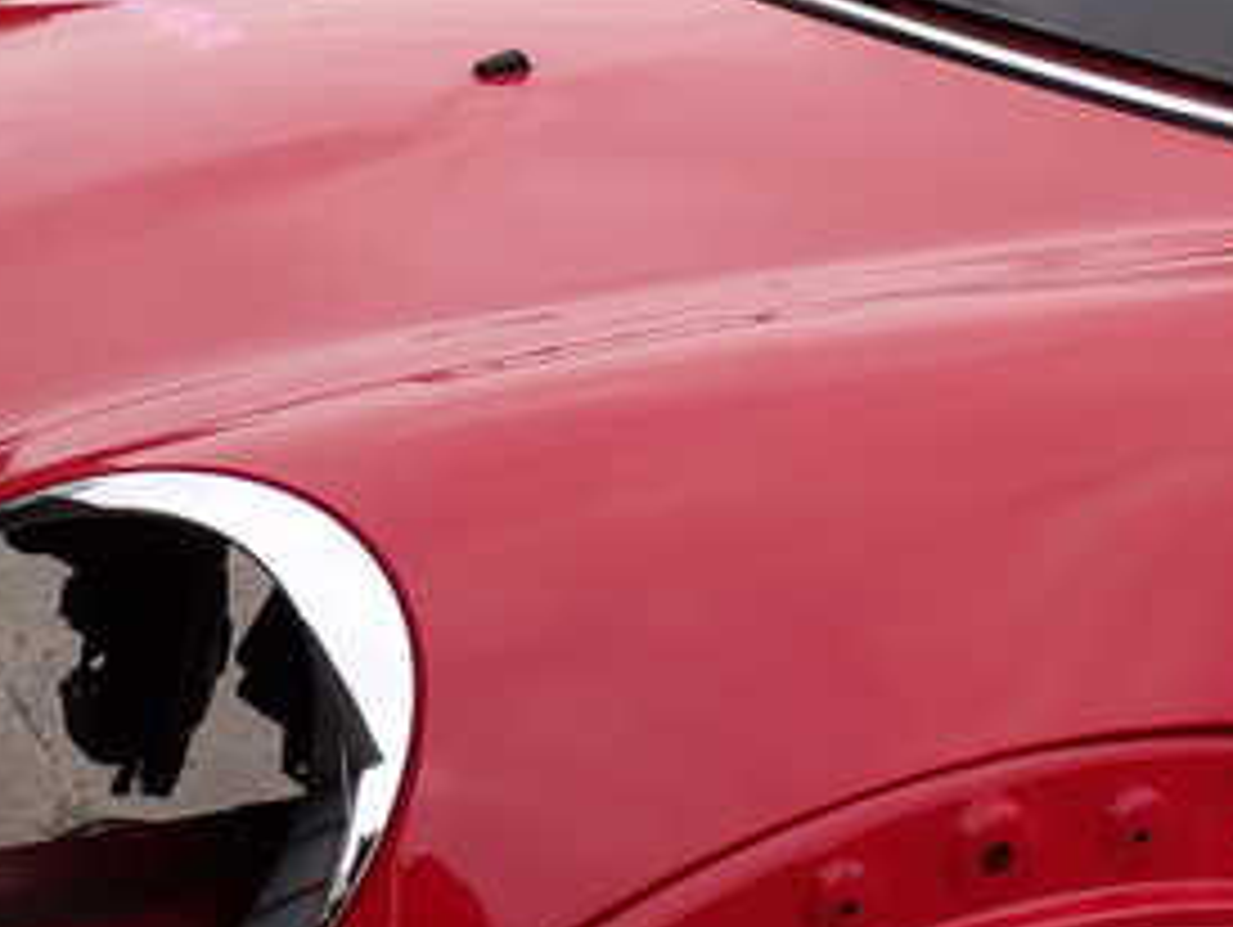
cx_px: 414
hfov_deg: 27.6
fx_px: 2496
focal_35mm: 70
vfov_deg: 21.0
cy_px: 450
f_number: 3.2
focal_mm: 5.79
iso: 100
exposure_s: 1/400
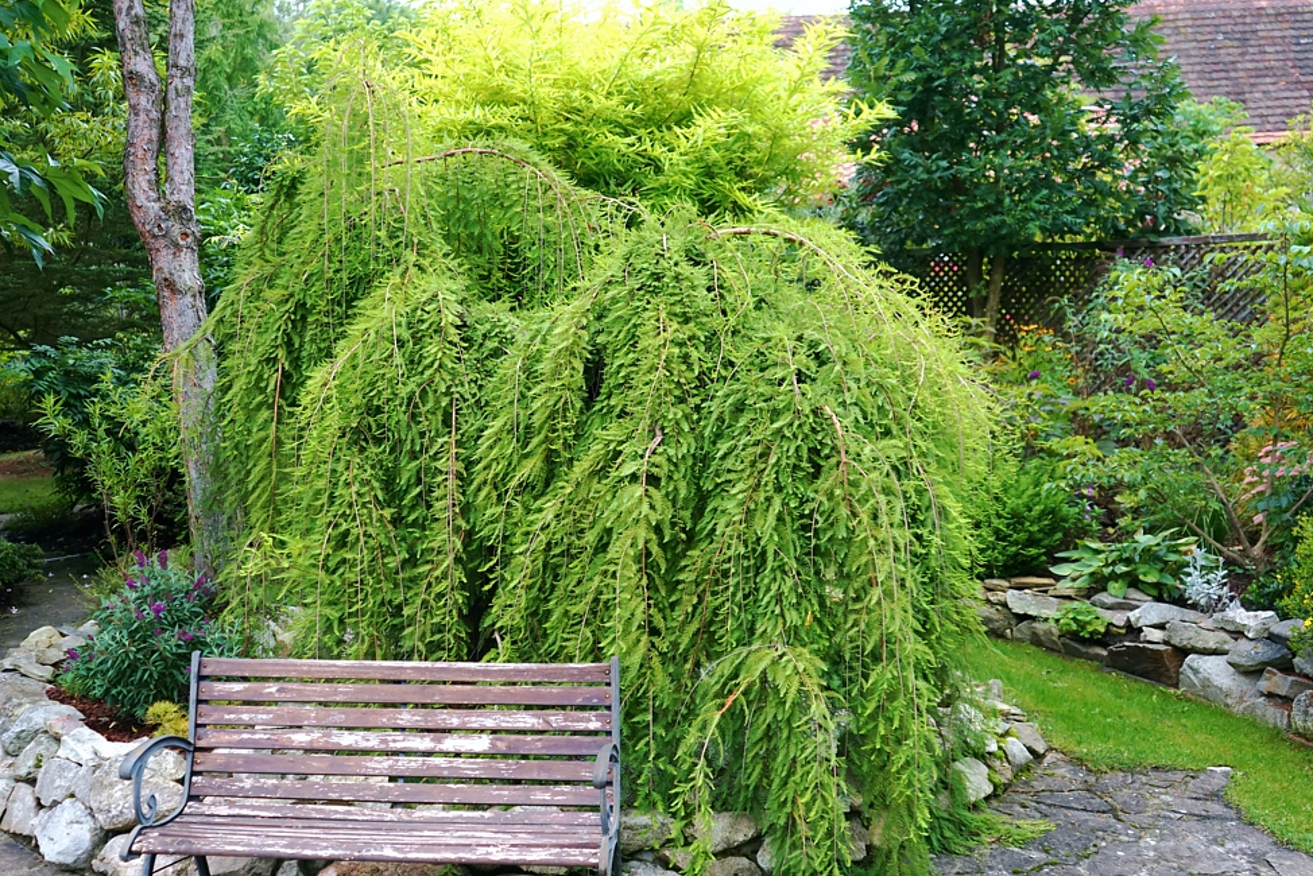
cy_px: 489
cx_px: 580
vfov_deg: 35.0
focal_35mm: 38
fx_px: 1386
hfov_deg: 50.6
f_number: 4
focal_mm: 30
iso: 500
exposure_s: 1/160
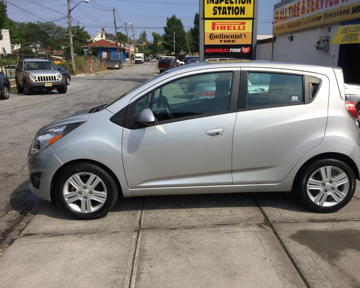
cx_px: 193
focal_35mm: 31
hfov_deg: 57.1
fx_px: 330
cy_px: 144
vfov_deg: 47.1
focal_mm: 4.15
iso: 32
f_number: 2.2
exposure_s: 1/3049
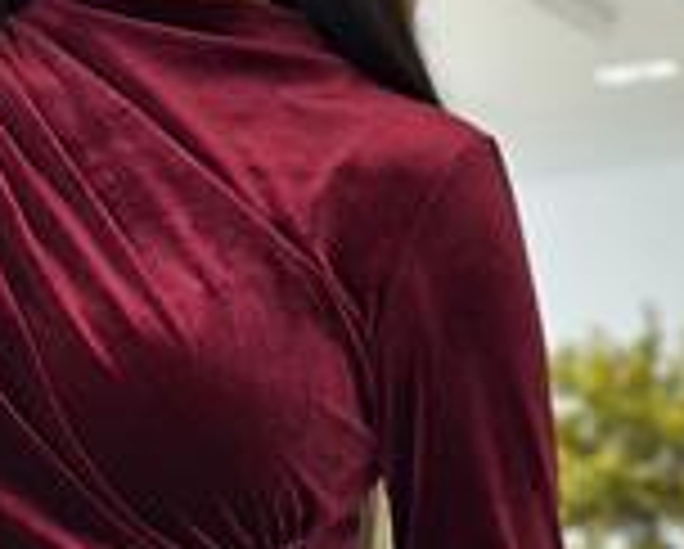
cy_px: 502
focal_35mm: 164
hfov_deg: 11.7
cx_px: 54
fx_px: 3324
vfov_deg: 9.4
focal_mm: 6.86
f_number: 1.78
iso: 80
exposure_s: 1/184
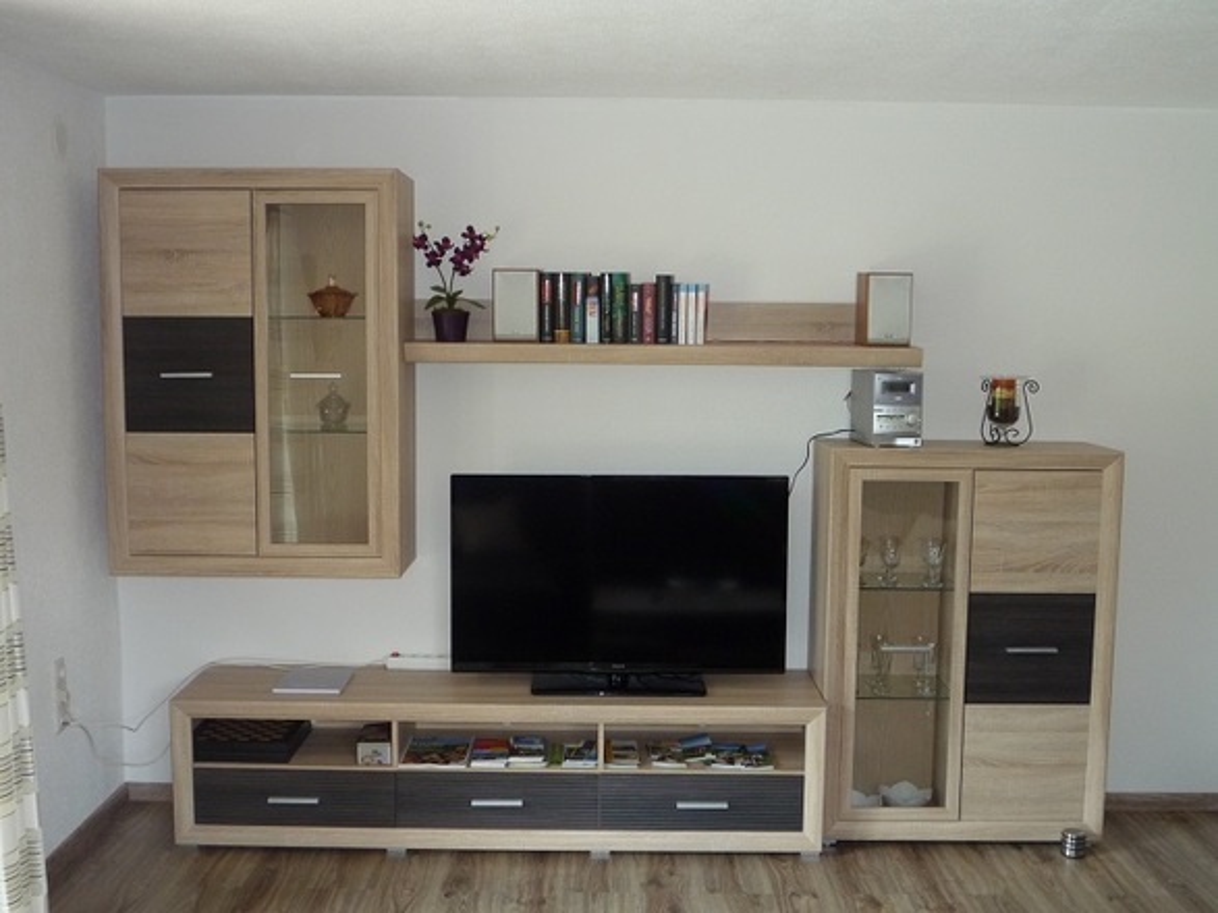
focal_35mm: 37
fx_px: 1302
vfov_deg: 38.7
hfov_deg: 50.1
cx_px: 609
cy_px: 456
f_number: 4
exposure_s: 1/30
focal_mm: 6.5
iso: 200
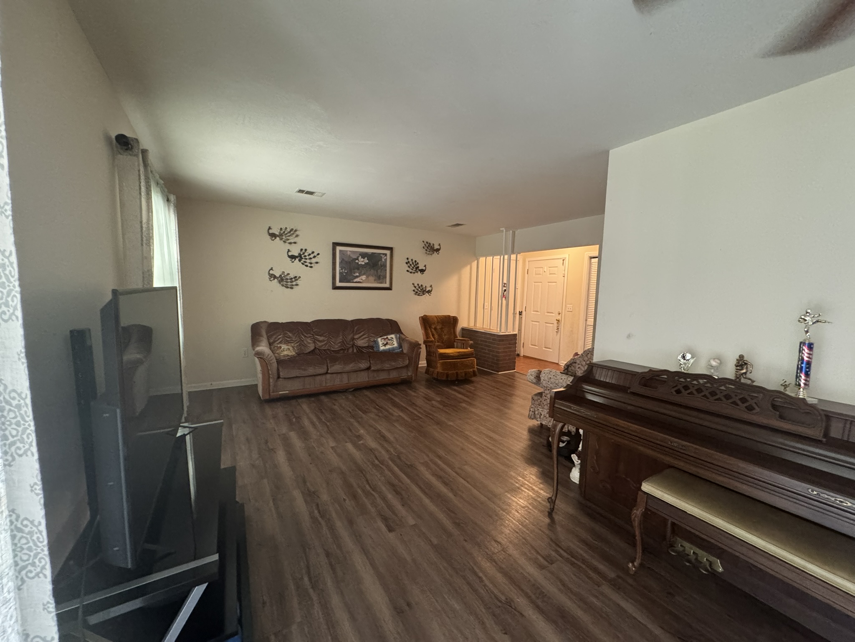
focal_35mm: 14
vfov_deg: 85.7
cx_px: 428
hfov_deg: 102.1
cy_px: 321
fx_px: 346
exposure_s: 1/60
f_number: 2.2
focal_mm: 2.22
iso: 640
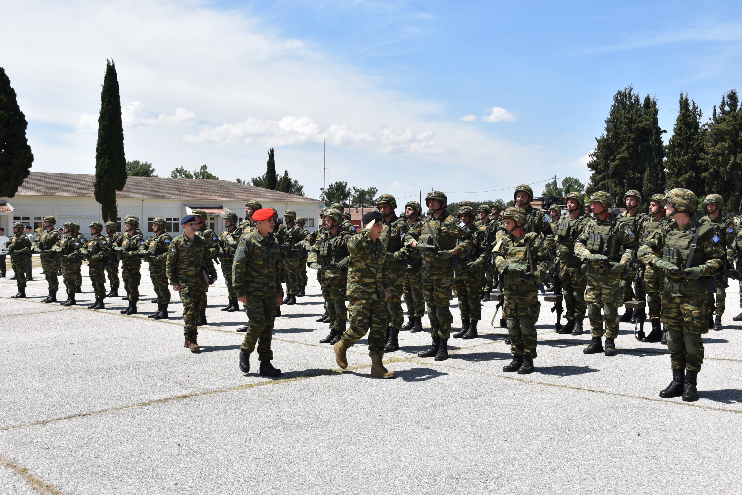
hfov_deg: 51.9
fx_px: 763
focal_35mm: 37
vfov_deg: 35.9
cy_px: 248
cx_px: 364
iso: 100
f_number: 9
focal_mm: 24
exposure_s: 1/320
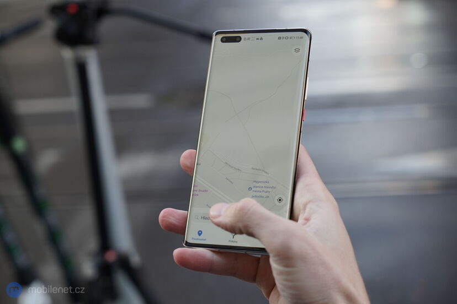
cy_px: 152
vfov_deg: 19.5
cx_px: 228
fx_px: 889
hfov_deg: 28.8
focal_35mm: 70
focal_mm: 70
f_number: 5.6
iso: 800
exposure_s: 1/200
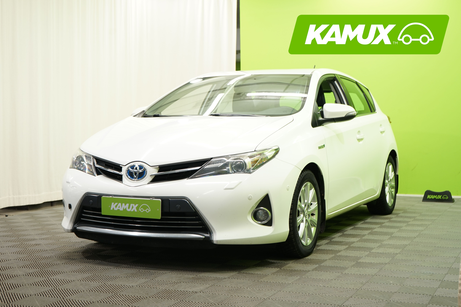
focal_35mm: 55
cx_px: 230
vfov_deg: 24.6
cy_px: 154
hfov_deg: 36.2
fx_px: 704
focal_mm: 55
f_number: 5
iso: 250
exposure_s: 1/13
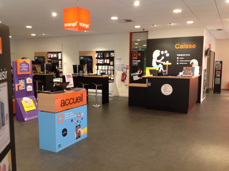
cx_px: 114
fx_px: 231
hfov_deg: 52.7
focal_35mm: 35
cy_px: 86
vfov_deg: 40.6
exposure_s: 1/20
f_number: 2.4
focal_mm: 4.28
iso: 50
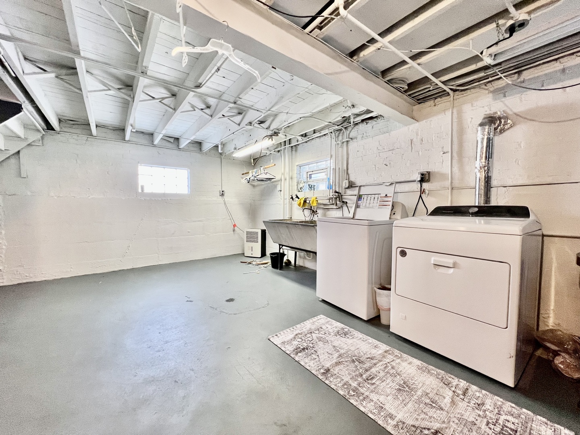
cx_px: 290
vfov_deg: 89.9
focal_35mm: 13
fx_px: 218
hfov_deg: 106.2
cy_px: 218
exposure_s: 1/60
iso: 200
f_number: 1.8
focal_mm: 1.57
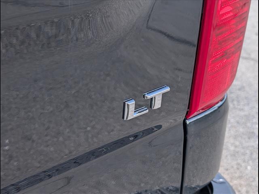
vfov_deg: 29.7
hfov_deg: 38.9
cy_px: 97
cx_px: 130
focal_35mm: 49
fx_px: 367
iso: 34
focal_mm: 6.9
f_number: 1.68
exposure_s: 1/217
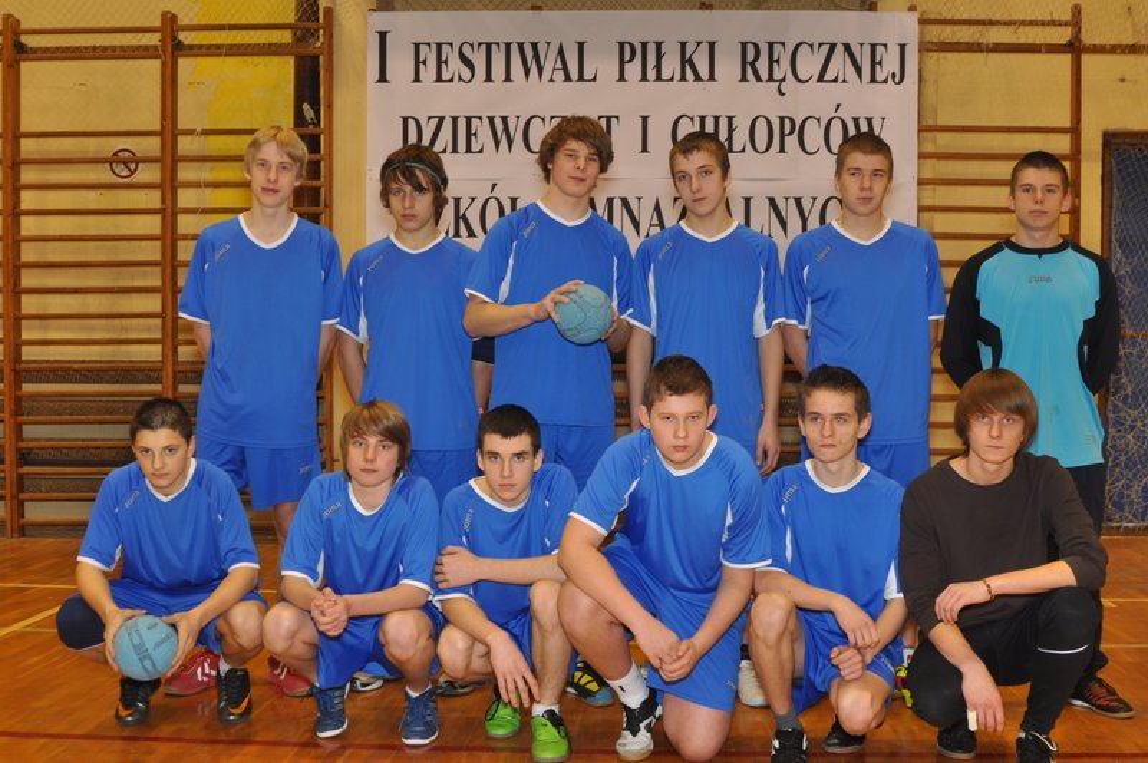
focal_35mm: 42
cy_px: 382
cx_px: 574
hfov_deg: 46.4
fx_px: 1338
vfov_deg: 31.8
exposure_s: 1/60
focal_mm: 28
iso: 400
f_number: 5
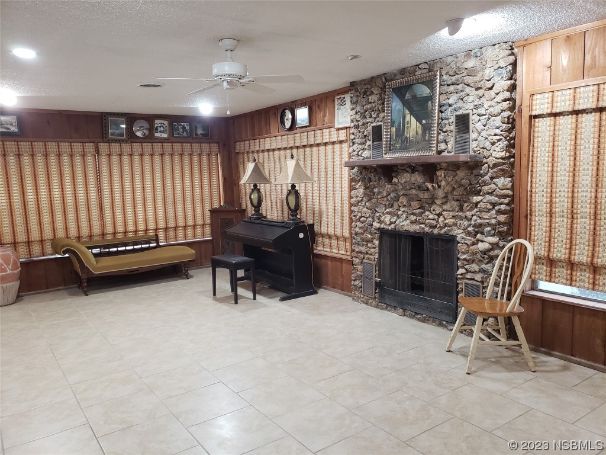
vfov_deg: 53.1
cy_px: 228
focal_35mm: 26
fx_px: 455
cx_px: 303
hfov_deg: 67.3
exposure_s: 1/60
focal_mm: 4.3
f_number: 1.5
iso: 320
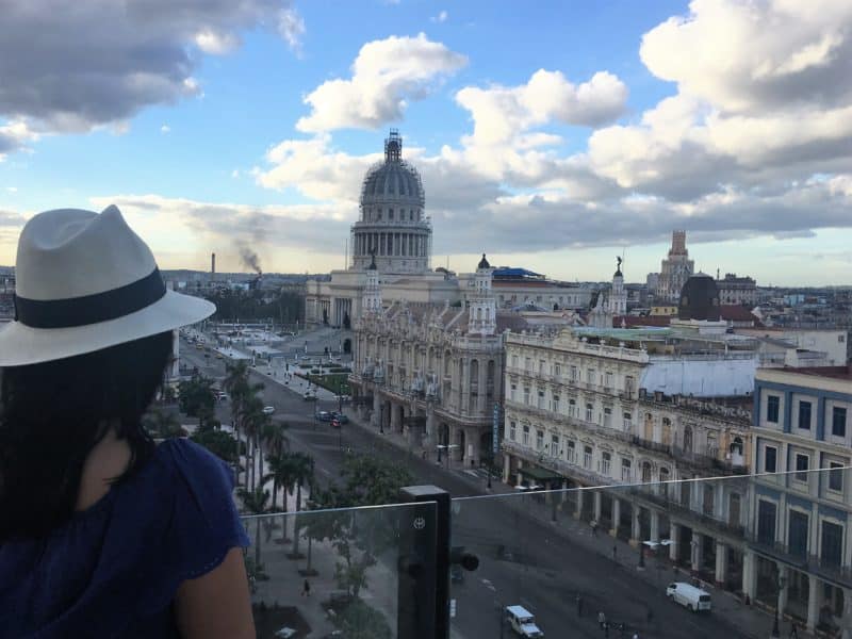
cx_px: 426
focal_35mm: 29
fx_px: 714
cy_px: 320
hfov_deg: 61.7
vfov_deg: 48.2
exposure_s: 1/950
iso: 25
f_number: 2.2
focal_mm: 4.15
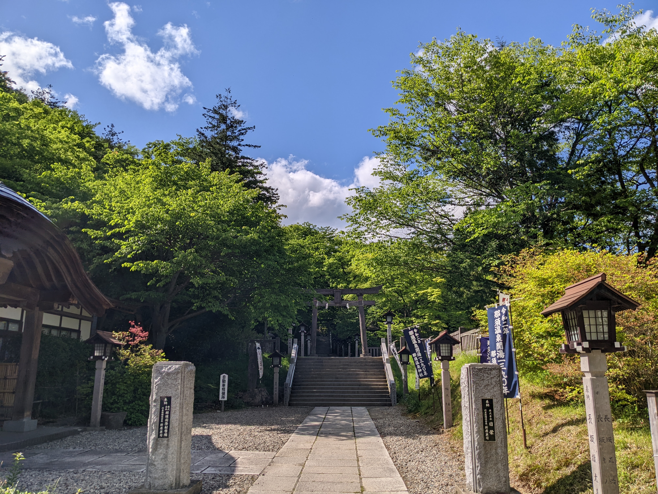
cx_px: 329
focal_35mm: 27
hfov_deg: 65.3
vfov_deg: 51.4
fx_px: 513
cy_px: 247
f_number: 1.73
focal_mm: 4.38
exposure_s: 1/7812
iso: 68
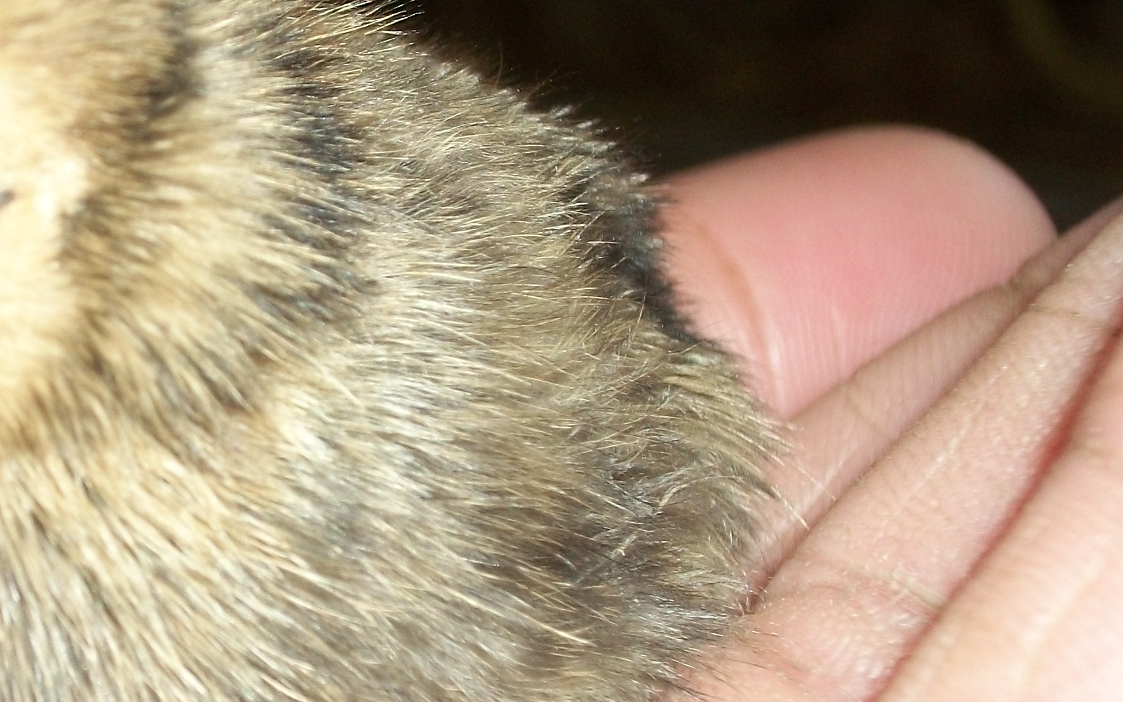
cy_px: 407
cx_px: 111
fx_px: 4040
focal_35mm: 132
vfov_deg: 9.9
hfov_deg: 15.6
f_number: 4.1
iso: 80
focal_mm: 11
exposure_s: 1/100
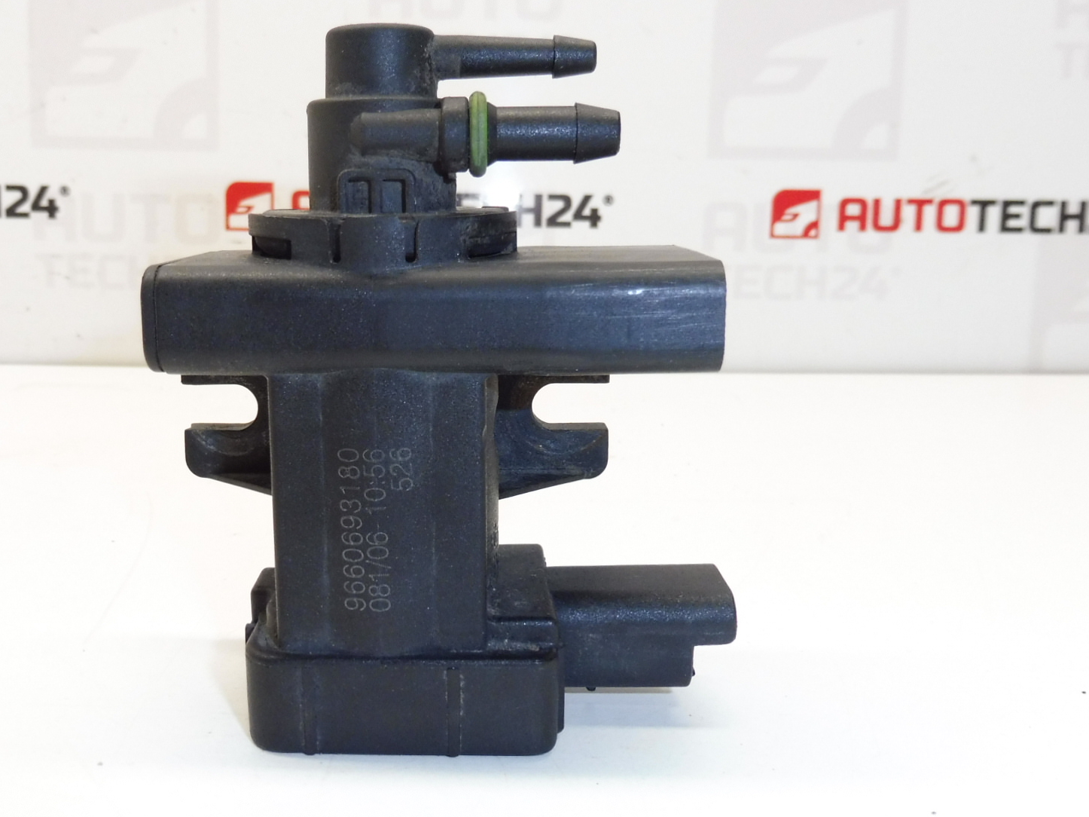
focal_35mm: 34
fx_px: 1069
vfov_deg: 41.8
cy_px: 399
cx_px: 427
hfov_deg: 53.5
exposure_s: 1/60
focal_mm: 4.3
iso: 200
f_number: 3.5
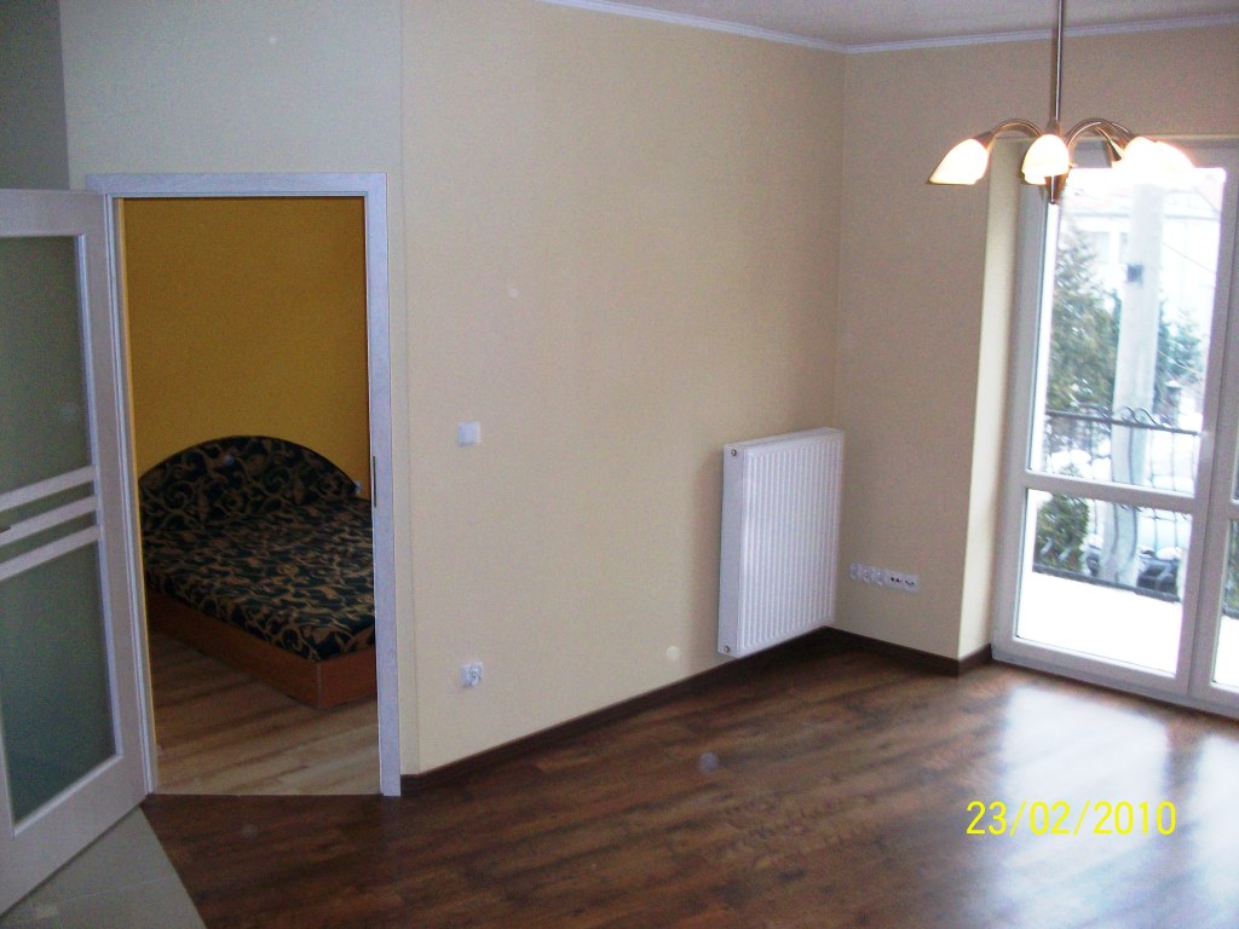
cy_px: 464
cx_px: 620
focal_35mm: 34
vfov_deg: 41.8
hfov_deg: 54.0
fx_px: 1217
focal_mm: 5.7
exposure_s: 1/60
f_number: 2.8
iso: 160
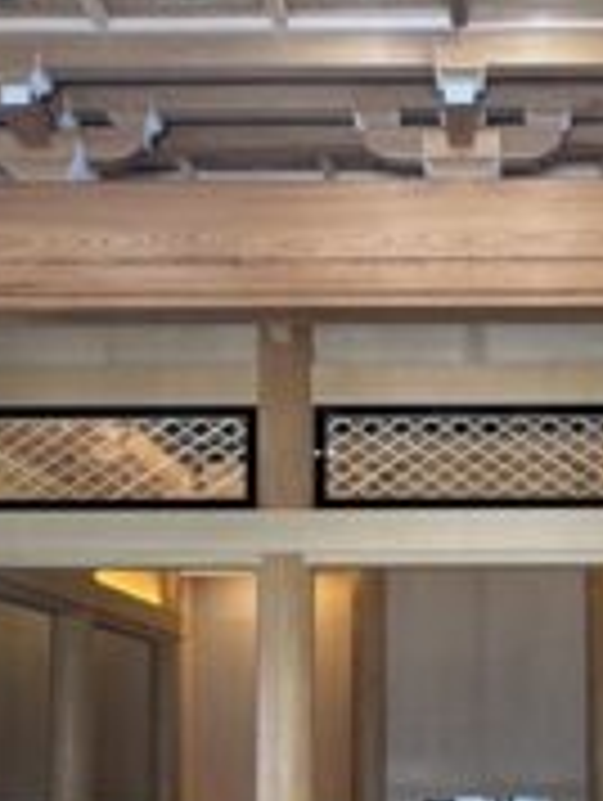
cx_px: 495
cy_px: 695
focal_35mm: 60
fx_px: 1390
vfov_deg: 30.9
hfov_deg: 24.0
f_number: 2.2
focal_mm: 2.22
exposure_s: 1/99
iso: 250
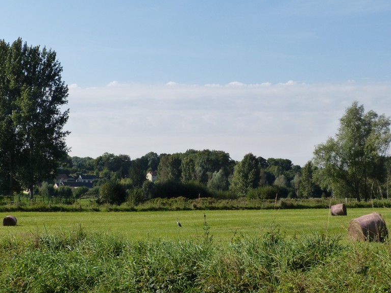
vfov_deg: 21.9
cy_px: 144
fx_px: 757
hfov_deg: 29.0
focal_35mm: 67
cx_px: 185
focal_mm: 9.7
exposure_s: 1/1300
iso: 160
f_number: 4
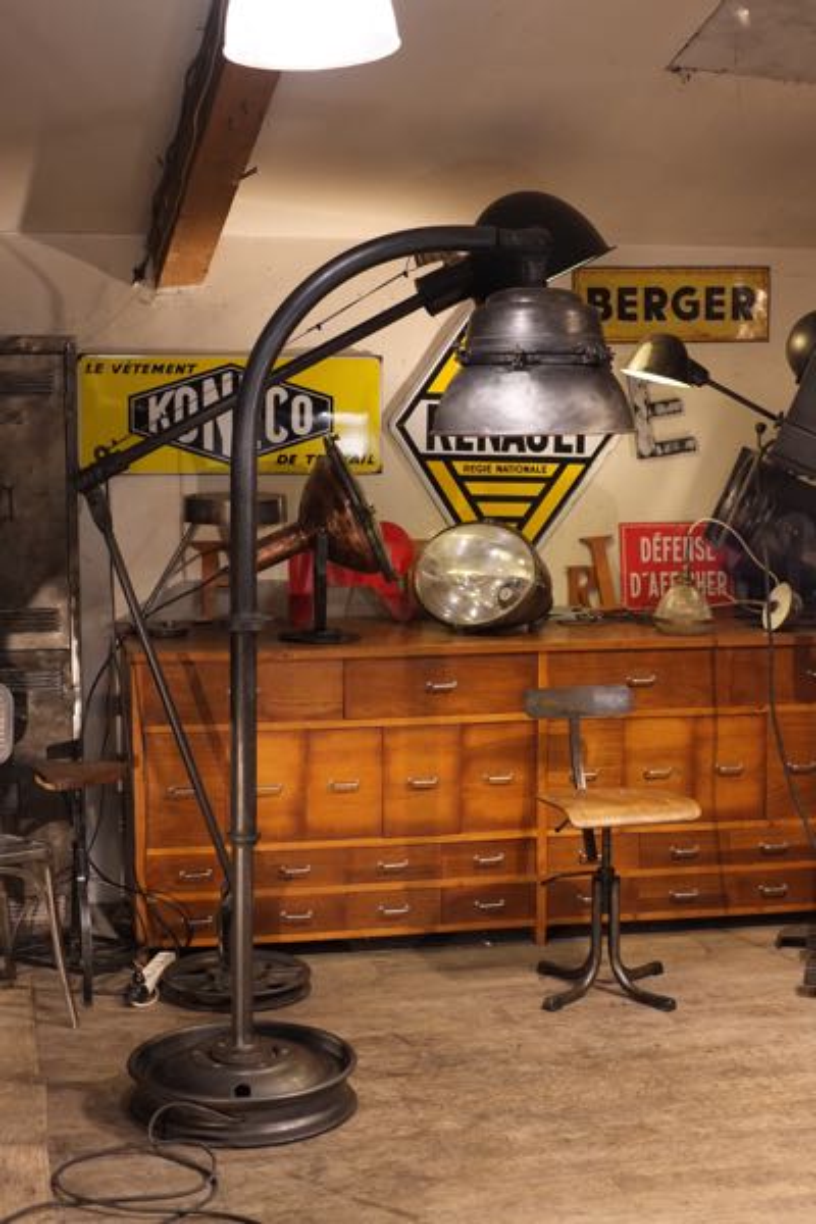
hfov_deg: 25.5
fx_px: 1802
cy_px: 612
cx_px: 408
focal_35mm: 53
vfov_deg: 37.5
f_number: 4
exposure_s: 1/125
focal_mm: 35
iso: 2500
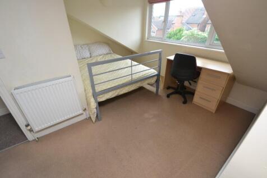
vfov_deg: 77.3
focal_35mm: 15
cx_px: 134
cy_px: 89
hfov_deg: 100.4
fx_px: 111
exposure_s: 1/100
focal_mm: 10
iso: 1600
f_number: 8
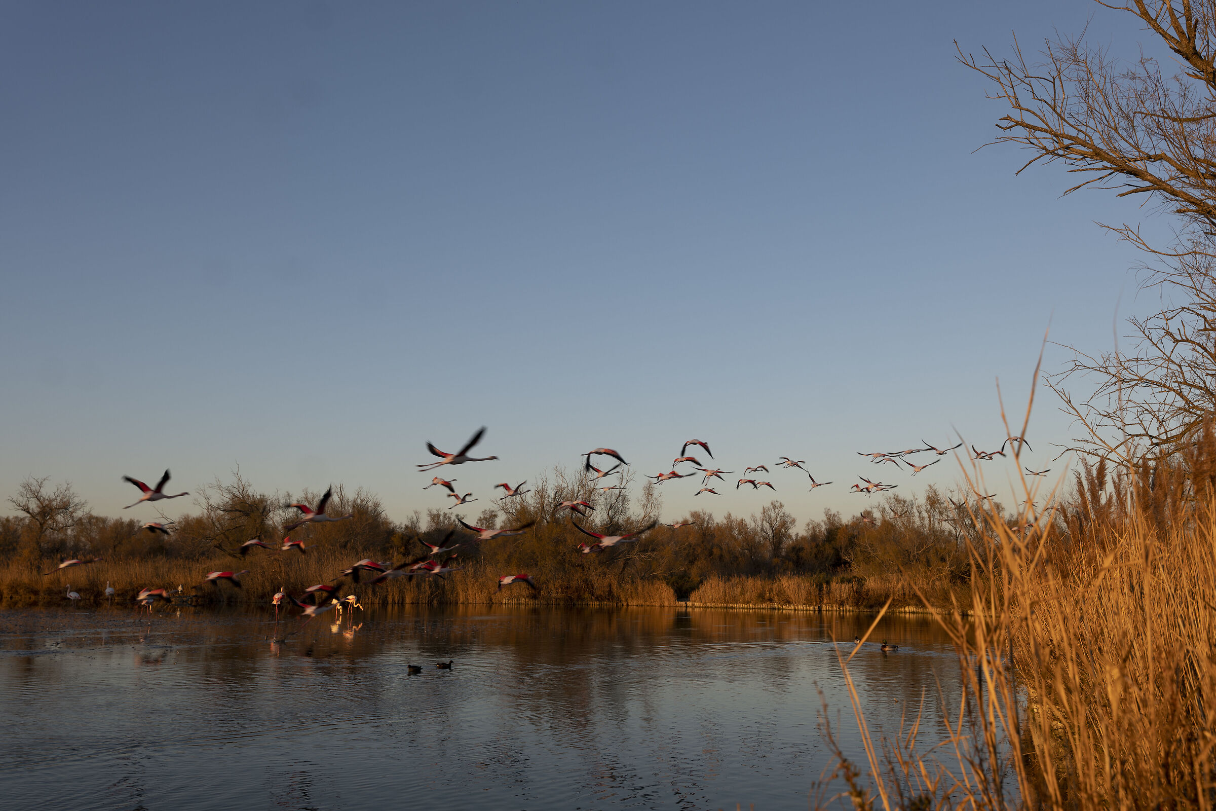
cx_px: 608
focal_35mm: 32
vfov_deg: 41.1
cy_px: 406
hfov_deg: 58.7
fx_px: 1081
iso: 100
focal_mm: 32
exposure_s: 1/160
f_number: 6.3
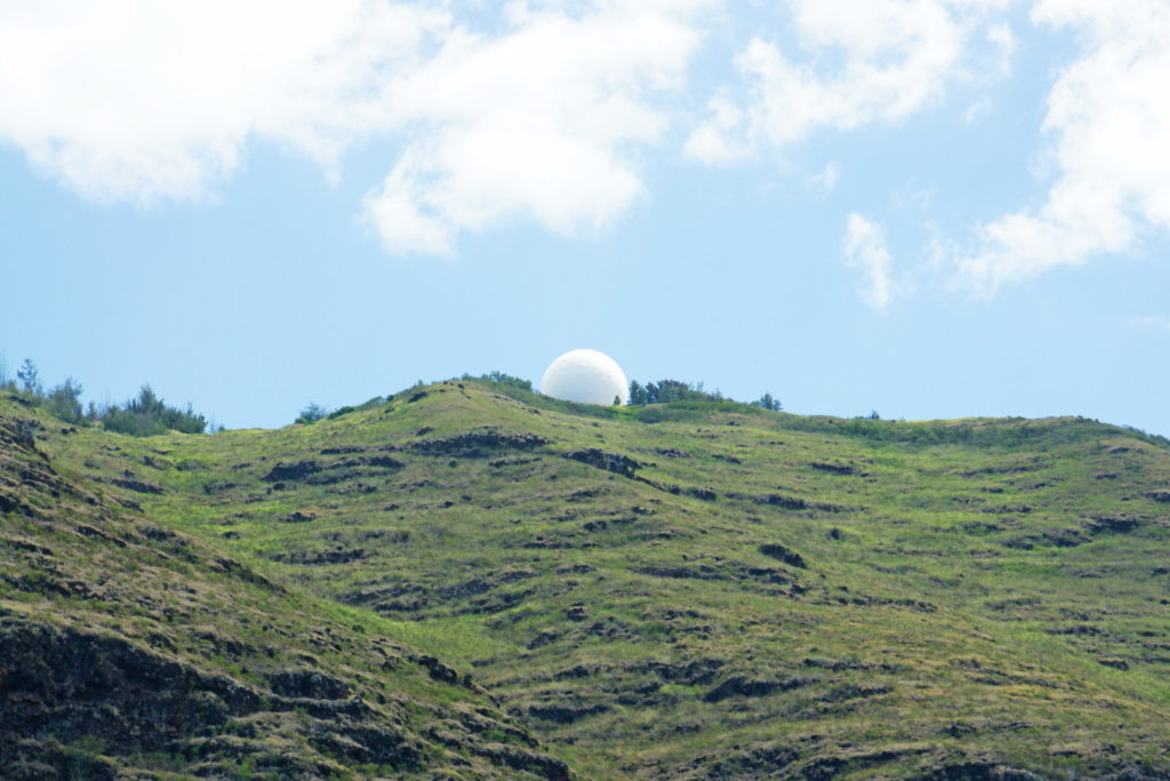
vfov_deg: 16.6
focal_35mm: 82
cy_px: 390
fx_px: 2681
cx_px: 585
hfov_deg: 24.6
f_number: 9
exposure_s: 1/320
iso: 200
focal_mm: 55
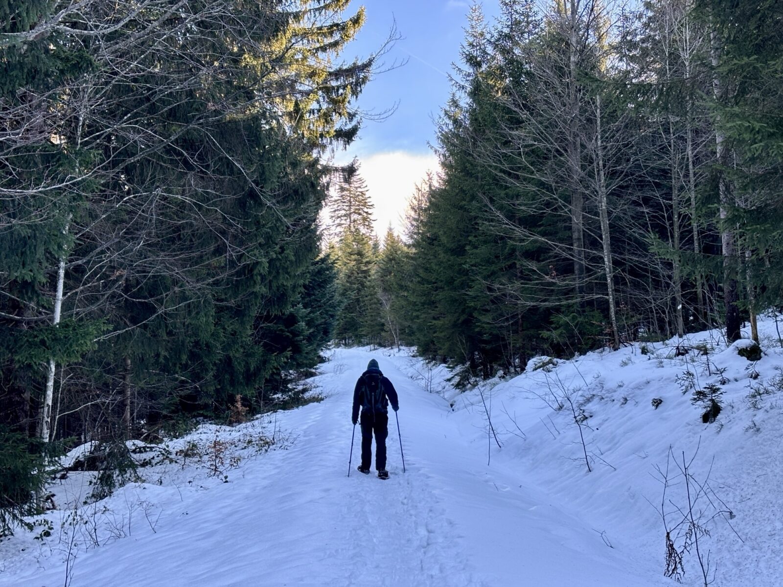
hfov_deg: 36.8
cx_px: 392
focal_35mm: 52
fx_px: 1176
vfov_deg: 28.0
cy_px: 294
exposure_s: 1/177
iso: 32
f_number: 1.6
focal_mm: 5.96
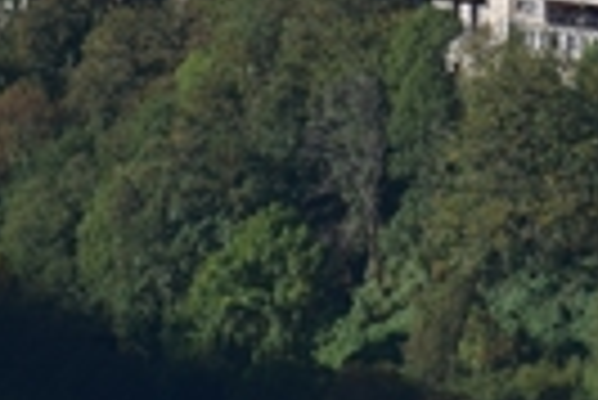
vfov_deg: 2.2
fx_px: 10476
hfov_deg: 3.3
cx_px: 1106
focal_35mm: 630
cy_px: -636
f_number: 5
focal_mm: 70
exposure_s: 1/1250
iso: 200
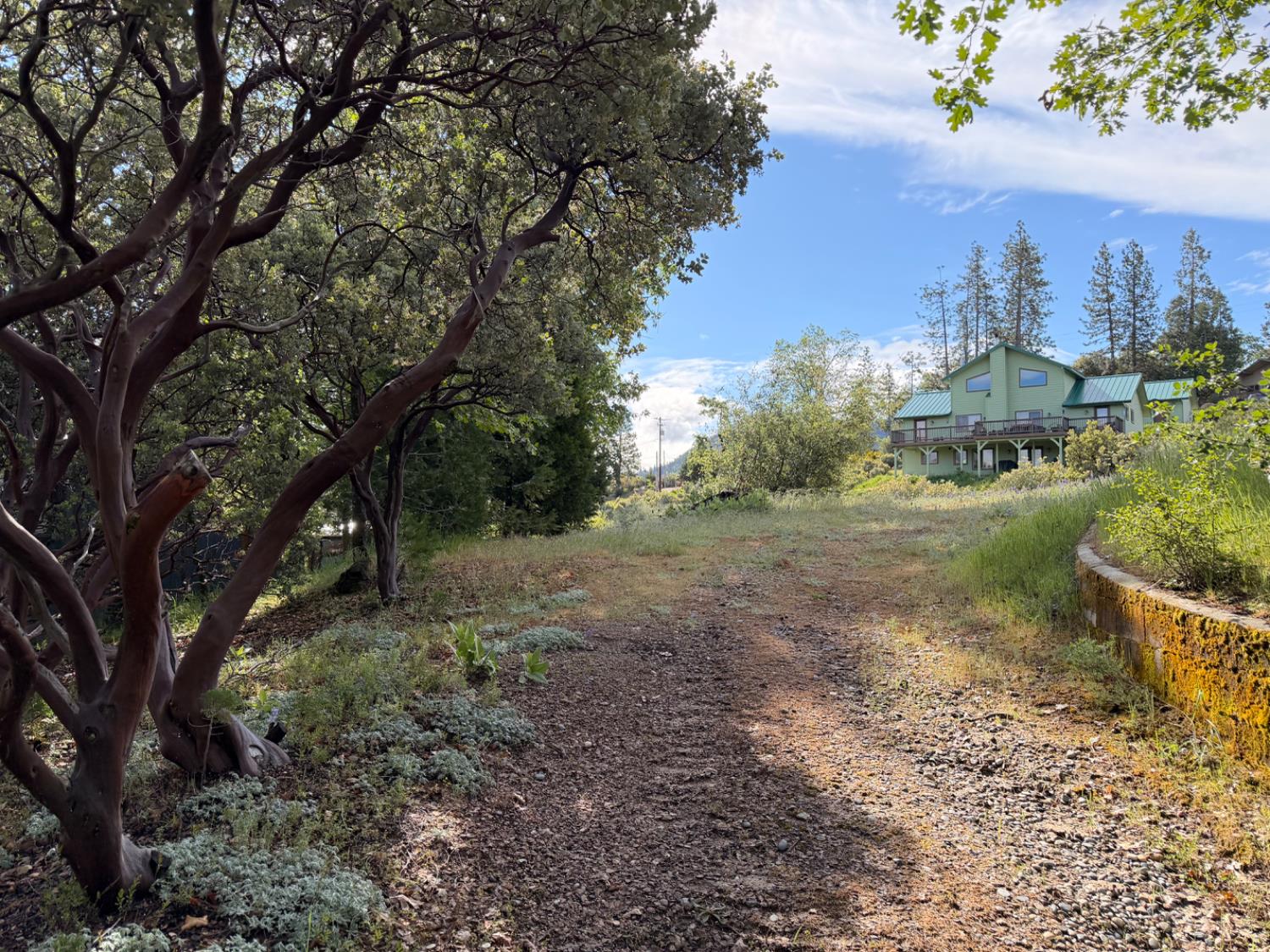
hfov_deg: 71.6
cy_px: 476
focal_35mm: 24
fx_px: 881
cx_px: 635
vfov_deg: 56.8
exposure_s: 1/2299
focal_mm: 6.76
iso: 100
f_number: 1.78
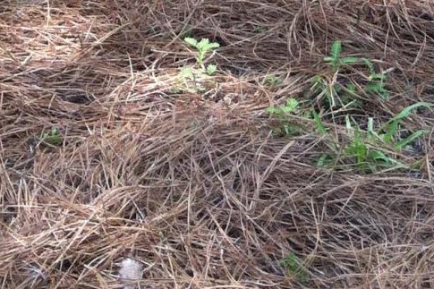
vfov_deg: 8.0
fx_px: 1808
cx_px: 135
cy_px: -557
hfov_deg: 13.7
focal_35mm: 150
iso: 80
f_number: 2.8
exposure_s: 1/136
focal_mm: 3.85
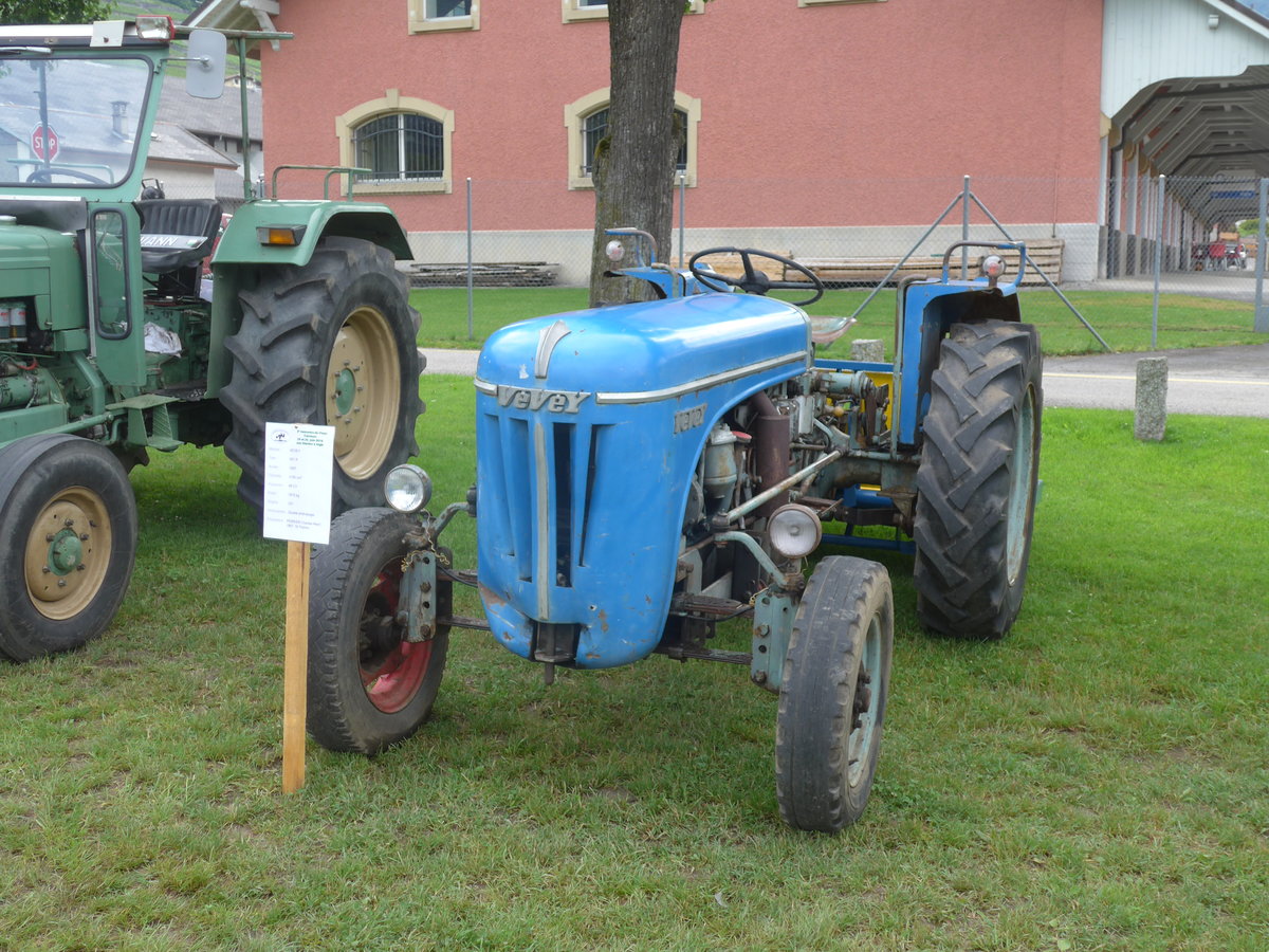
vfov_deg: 35.1
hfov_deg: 45.8
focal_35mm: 41
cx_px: 634
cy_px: 476
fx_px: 1503
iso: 80
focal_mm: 8.4
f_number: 2.8
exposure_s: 1/320
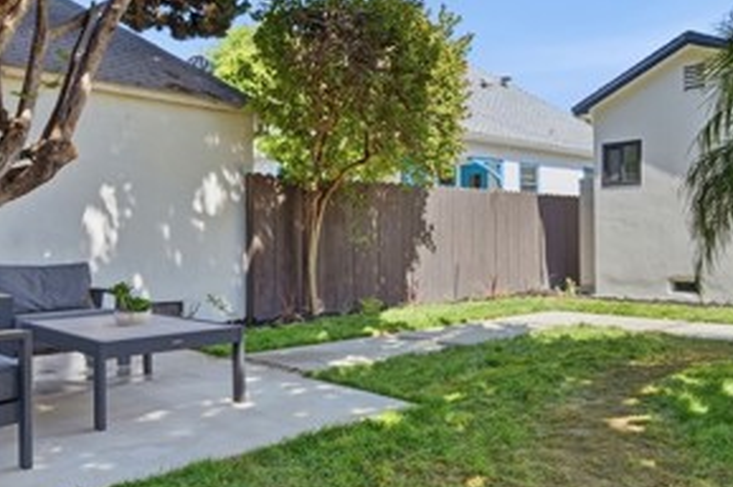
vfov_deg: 42.2
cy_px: 246
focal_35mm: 31
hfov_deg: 59.8
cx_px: 444
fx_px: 630
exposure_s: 1/8000
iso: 320
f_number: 6.3
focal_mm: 14
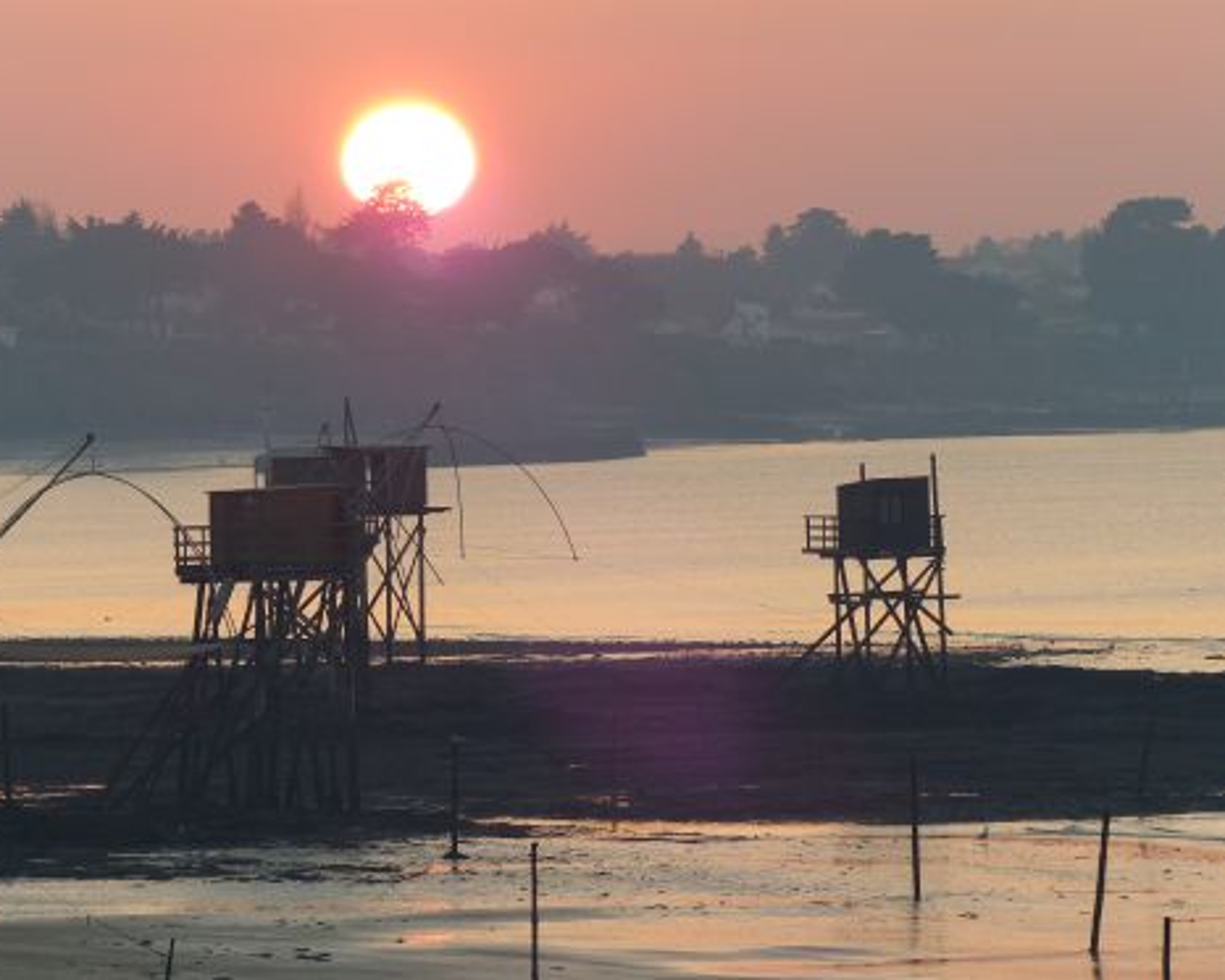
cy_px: 490
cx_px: 576
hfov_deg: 5.1
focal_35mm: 376
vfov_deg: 4.1
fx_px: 13635
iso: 100
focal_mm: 64.6
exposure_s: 1/200
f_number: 4
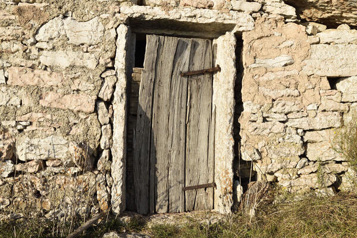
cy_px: 119
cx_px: 178
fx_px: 347
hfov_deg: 54.4
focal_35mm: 35
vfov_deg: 37.9
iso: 100
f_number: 7.1
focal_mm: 35
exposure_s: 1/320
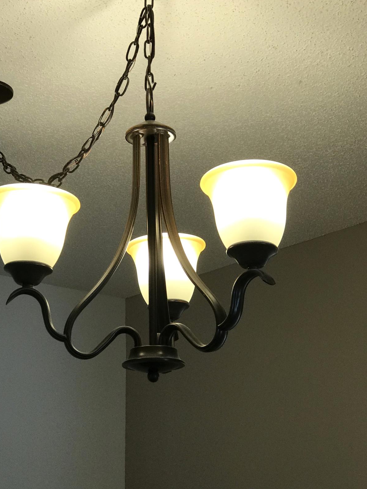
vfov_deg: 27.0
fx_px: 1017
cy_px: 227
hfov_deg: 20.4
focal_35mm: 72
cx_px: 145
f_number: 2.8
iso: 50
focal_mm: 6.6
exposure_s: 1/60
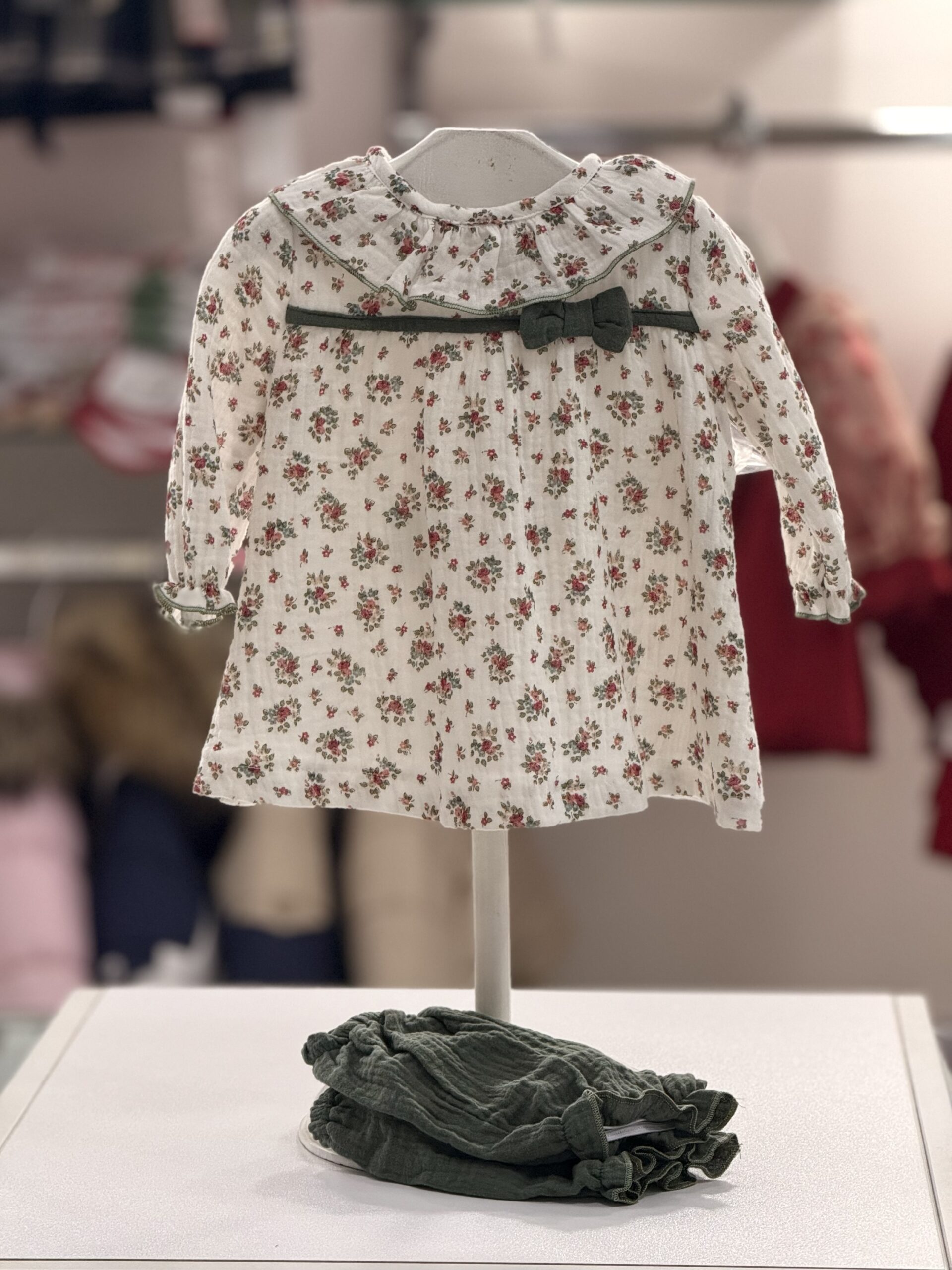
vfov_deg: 16.4
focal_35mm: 120
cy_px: 635
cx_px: 476
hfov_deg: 12.3
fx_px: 4400
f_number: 2.8
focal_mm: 15.66
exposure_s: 1/100
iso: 320
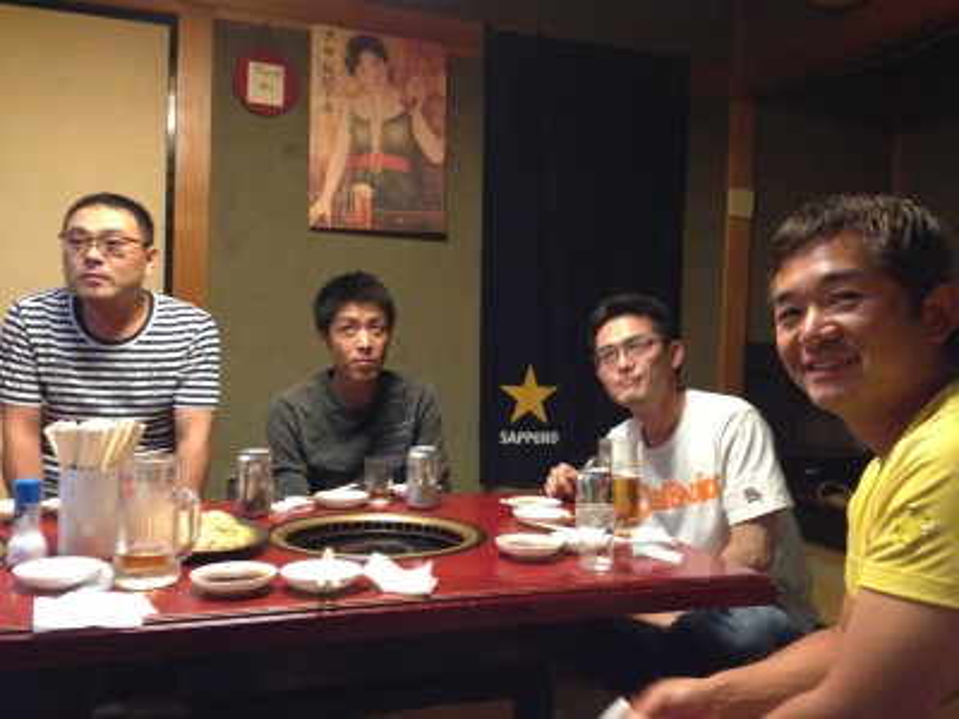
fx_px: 914
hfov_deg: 55.4
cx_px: 480
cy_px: 360
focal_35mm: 33
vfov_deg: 42.9
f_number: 2.4
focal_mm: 4.12
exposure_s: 1/15
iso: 400
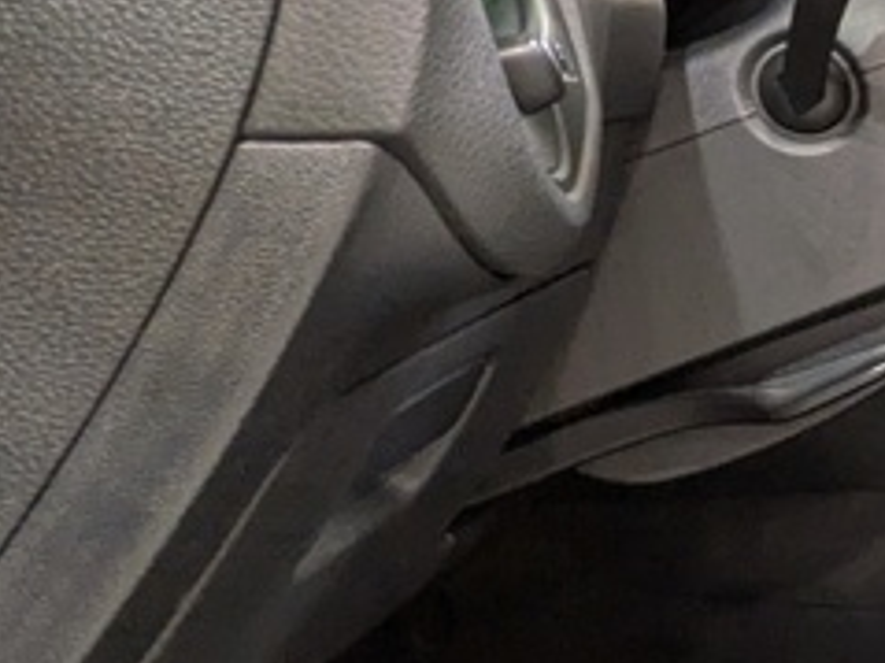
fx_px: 1533
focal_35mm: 60
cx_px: 1507
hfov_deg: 22.4
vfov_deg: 24.4
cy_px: 322
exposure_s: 1/33.3
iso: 76
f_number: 2.2
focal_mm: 1.83
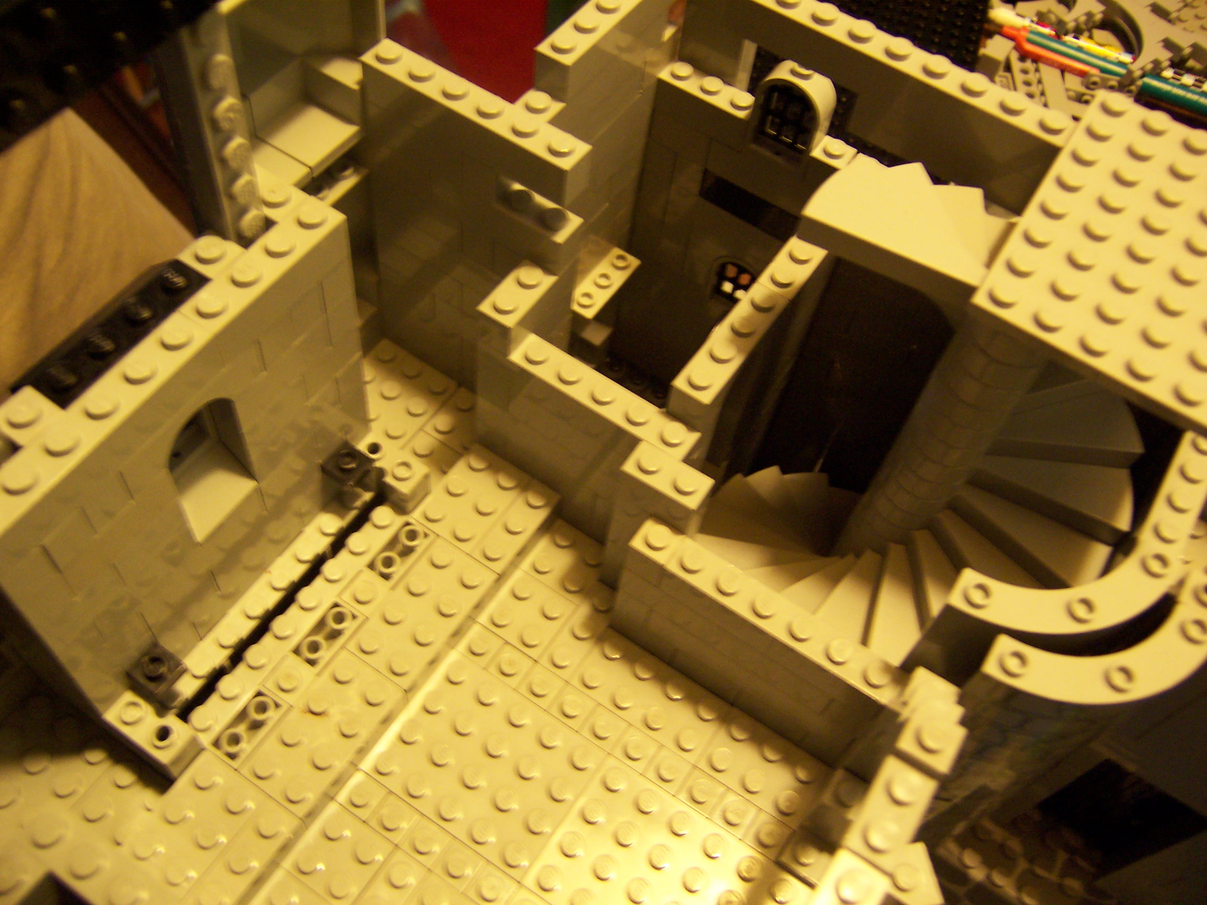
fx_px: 1151
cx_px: 604
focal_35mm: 33
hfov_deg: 55.4
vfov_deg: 42.9
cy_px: 452
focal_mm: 5.5
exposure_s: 1/8
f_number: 2.8
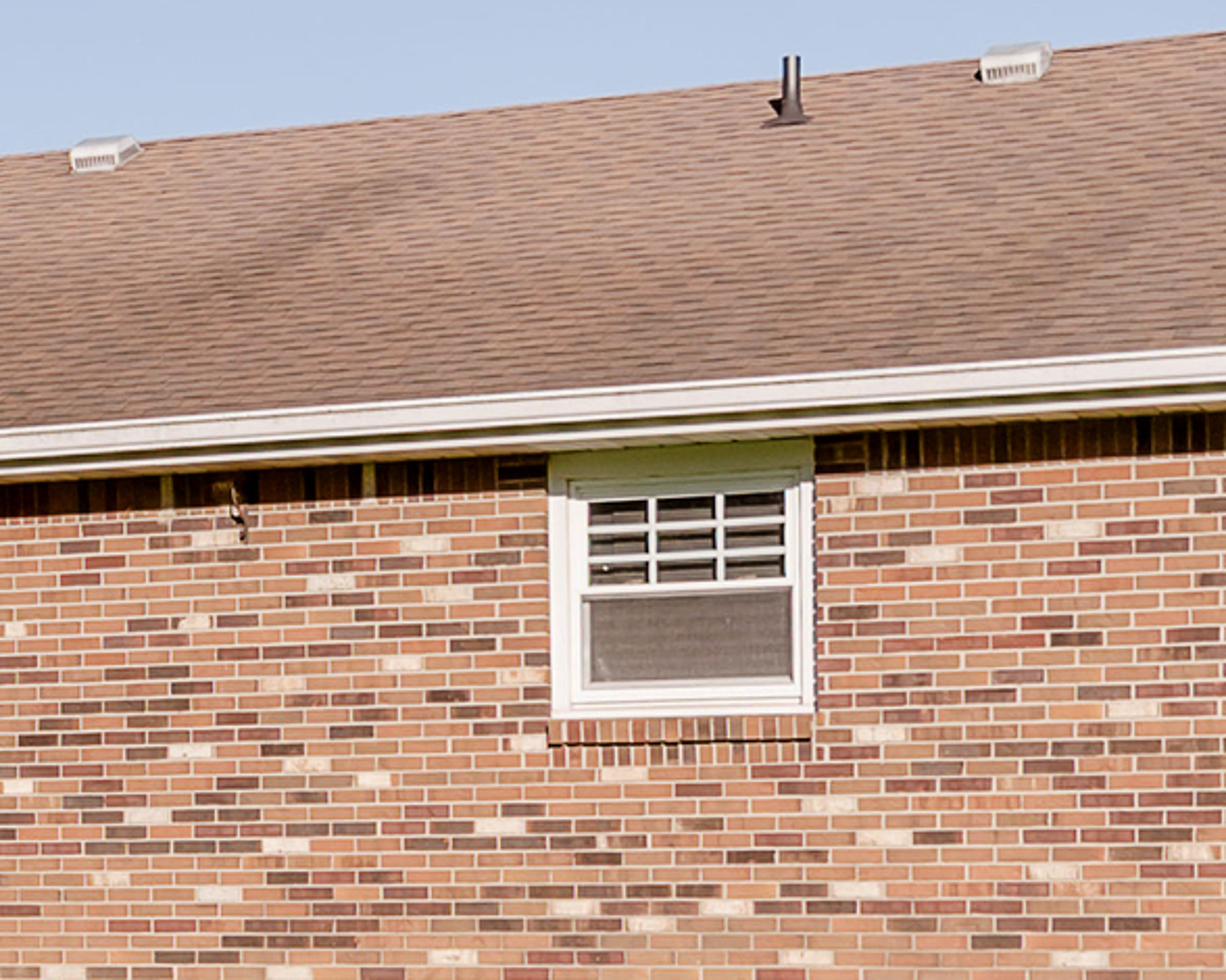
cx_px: -740
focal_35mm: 108
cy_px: 614
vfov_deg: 14.2
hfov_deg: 16.0
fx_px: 3917
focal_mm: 22
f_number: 5.6
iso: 320
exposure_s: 1/2500
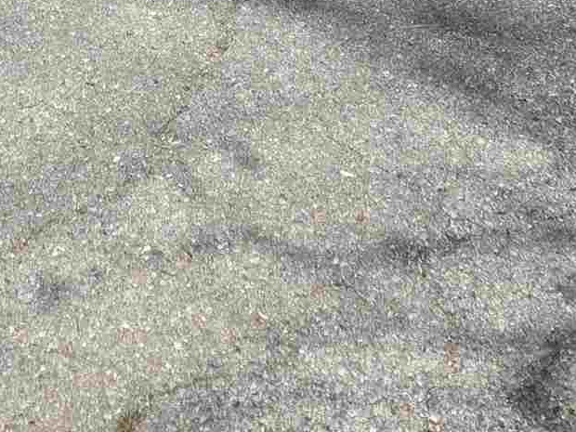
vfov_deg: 11.2
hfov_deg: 17.1
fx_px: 1897
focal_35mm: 114
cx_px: 87
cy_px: -549
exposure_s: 1/3697
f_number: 1.7
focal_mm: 6.3
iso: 80
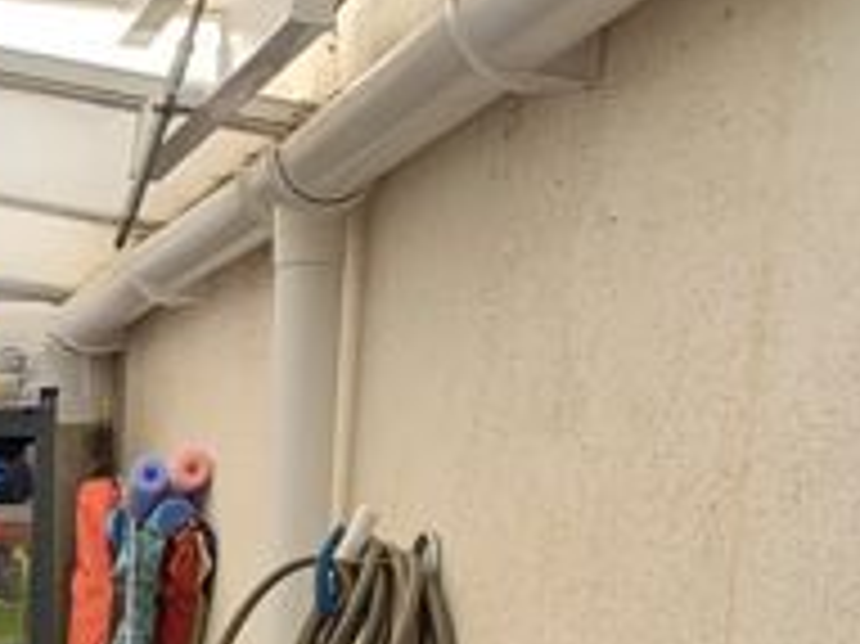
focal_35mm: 96
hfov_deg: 19.1
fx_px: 2384
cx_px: -209
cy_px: 1153
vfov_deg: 13.8
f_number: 1.8
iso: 50
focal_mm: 4.25
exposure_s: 1/121
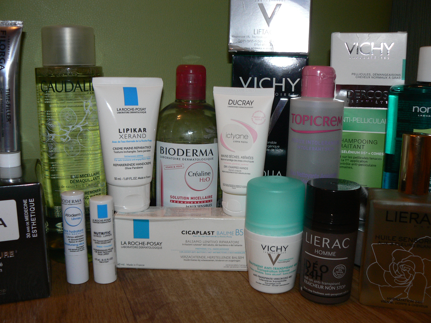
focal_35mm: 36
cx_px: 216
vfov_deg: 39.7
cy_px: 162
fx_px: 448
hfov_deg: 51.4
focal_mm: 6
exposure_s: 1/25
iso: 100
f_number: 2.8
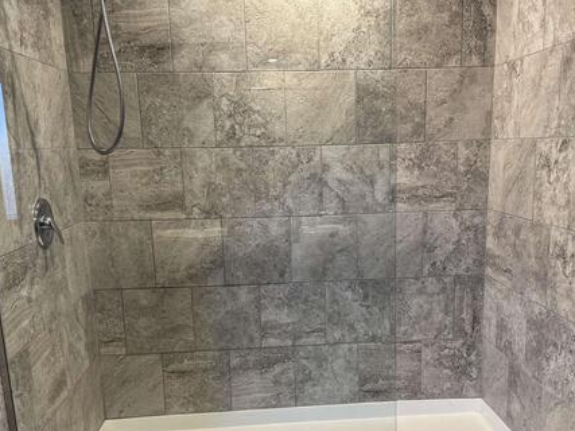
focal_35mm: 36
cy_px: 277
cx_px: 310
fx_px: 598
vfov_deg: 39.3
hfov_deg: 51.3
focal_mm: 6.76
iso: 200
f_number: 1.78
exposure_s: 1/60
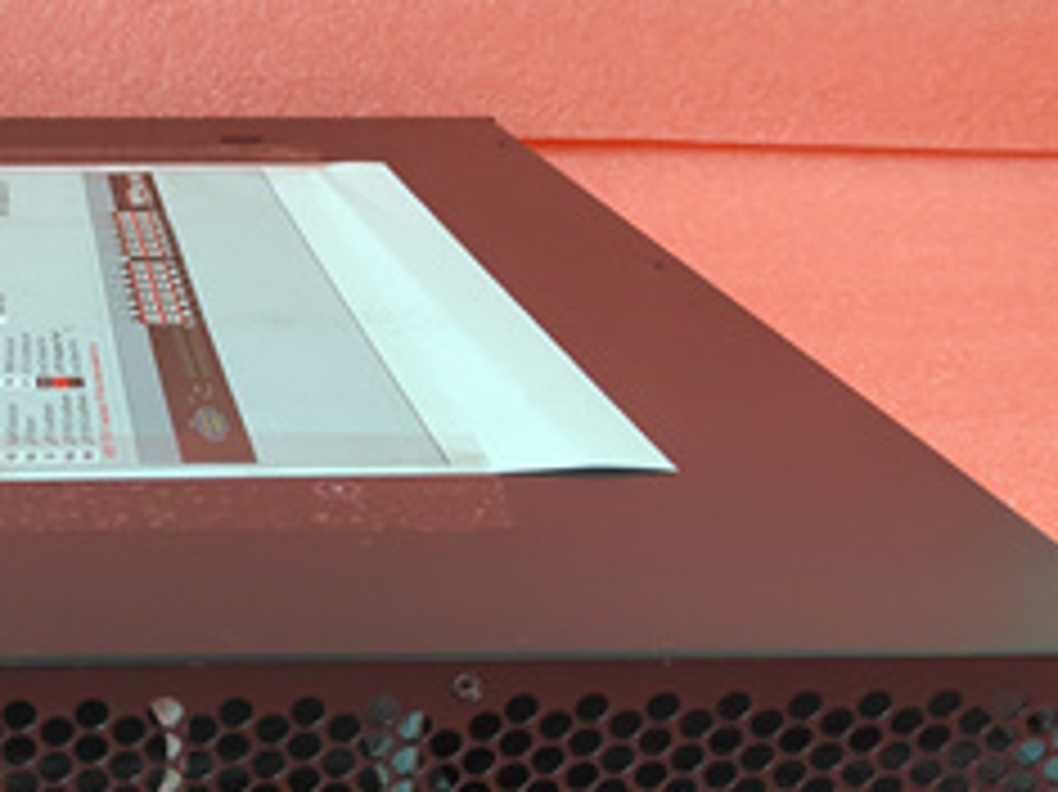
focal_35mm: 49
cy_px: 502
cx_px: 81
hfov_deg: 36.2
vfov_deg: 29.5
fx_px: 1497
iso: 2116
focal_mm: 5.52
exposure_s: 1/50
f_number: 1.9
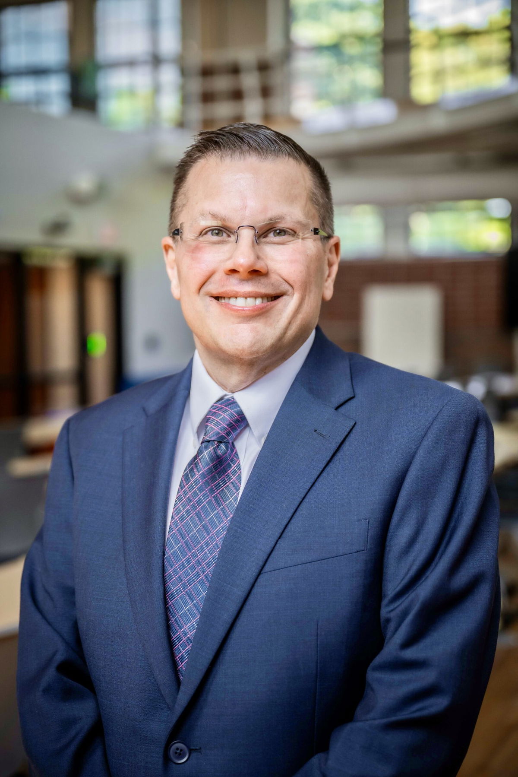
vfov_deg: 31.9
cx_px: 259
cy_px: 388
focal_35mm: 63
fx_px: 1359
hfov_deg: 21.6
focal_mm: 63
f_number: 2.8
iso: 640
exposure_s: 1/400
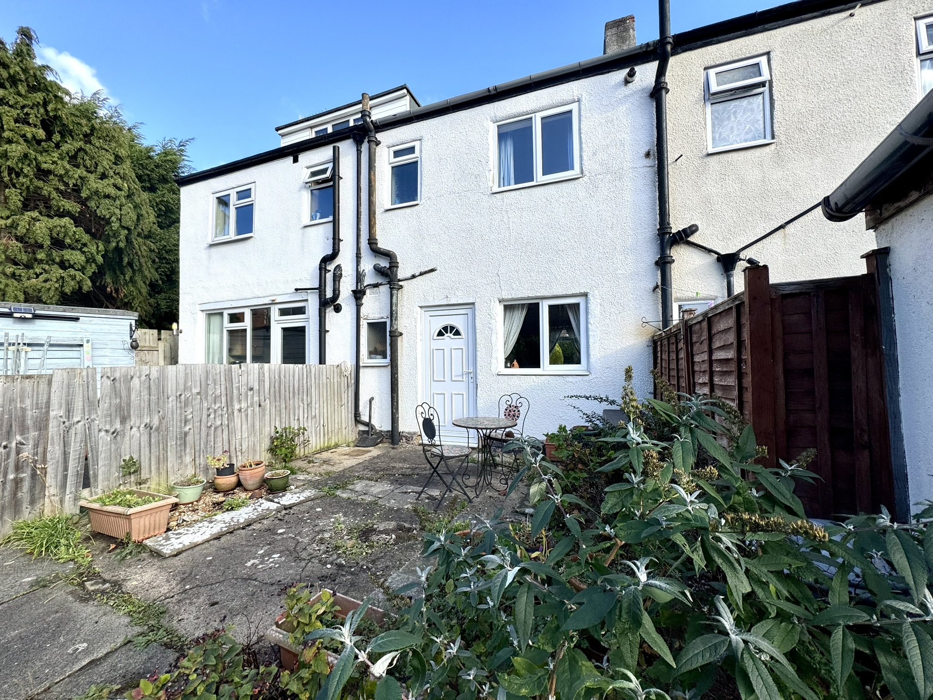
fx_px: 377
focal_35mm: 14
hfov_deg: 102.1
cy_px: 350
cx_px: 466
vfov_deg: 85.7
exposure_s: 1/720
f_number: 2.2
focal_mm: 2.22
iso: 40
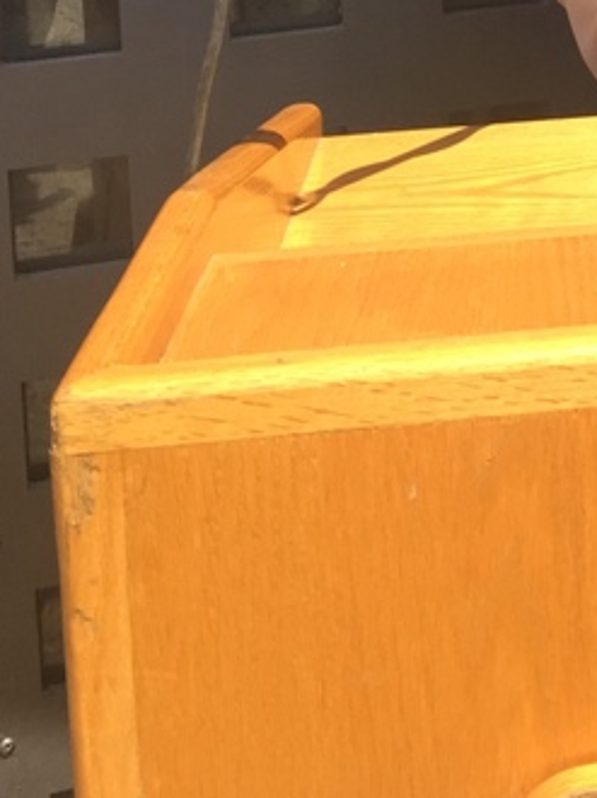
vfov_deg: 19.7
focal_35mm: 90
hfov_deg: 15.3
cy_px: -288
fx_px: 2072
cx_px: 853
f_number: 2.2
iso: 32
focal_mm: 4.15
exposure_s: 1/920
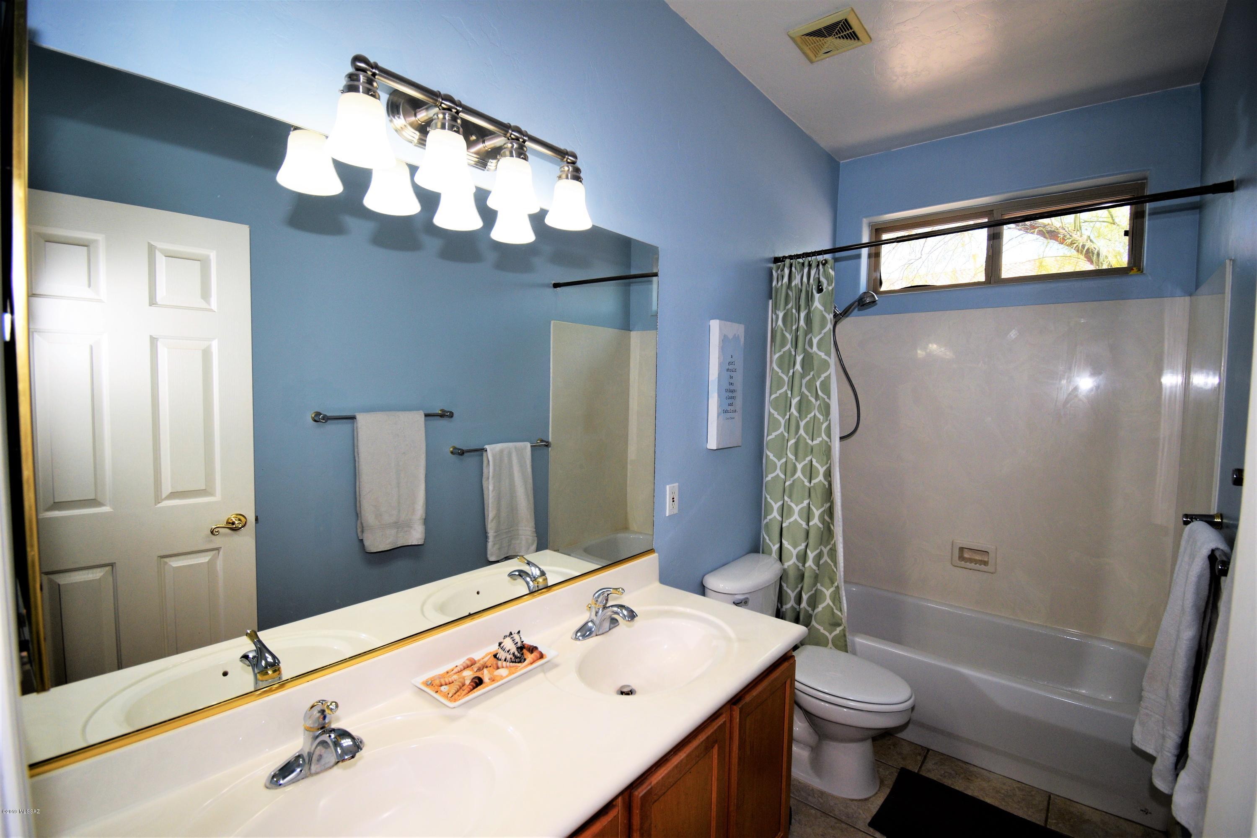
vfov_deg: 77.3
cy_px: 419
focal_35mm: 15
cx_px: 628
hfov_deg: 100.4
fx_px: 524
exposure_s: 1/125
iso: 360
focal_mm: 10
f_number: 5.6
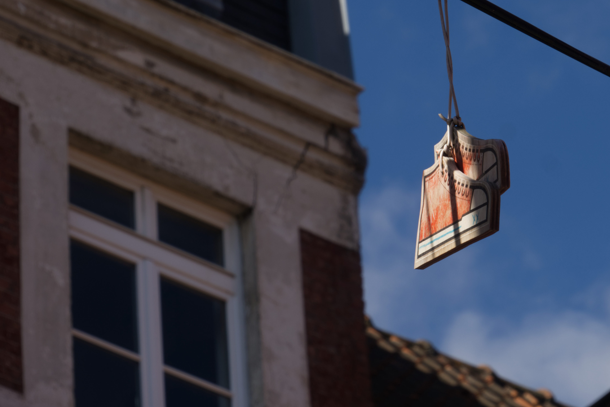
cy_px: 150
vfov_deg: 6.5
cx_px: 384
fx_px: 3575
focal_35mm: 211
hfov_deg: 9.7
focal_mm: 85
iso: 100
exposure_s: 1/320
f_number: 8
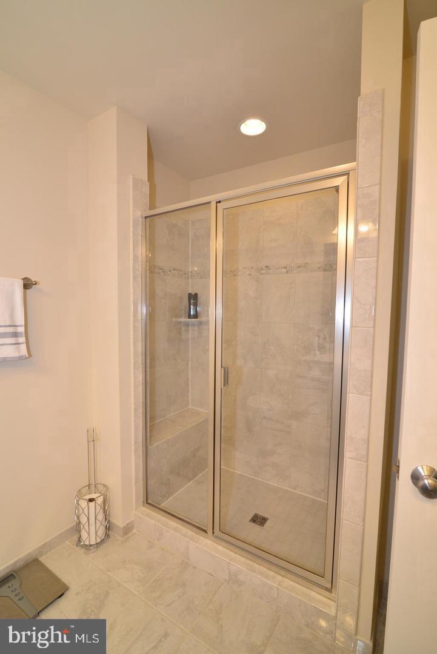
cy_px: 327
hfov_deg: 73.8
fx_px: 291
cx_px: 218
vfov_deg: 96.7
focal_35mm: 16
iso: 1600
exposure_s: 1/50
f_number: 7.1
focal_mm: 16
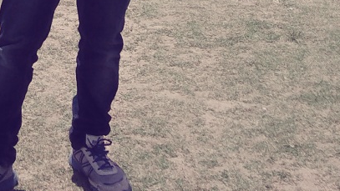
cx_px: -35
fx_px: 811
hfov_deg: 22.3
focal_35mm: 90
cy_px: -425
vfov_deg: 9.6
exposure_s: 1/1670
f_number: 2
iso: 101
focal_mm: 3.57
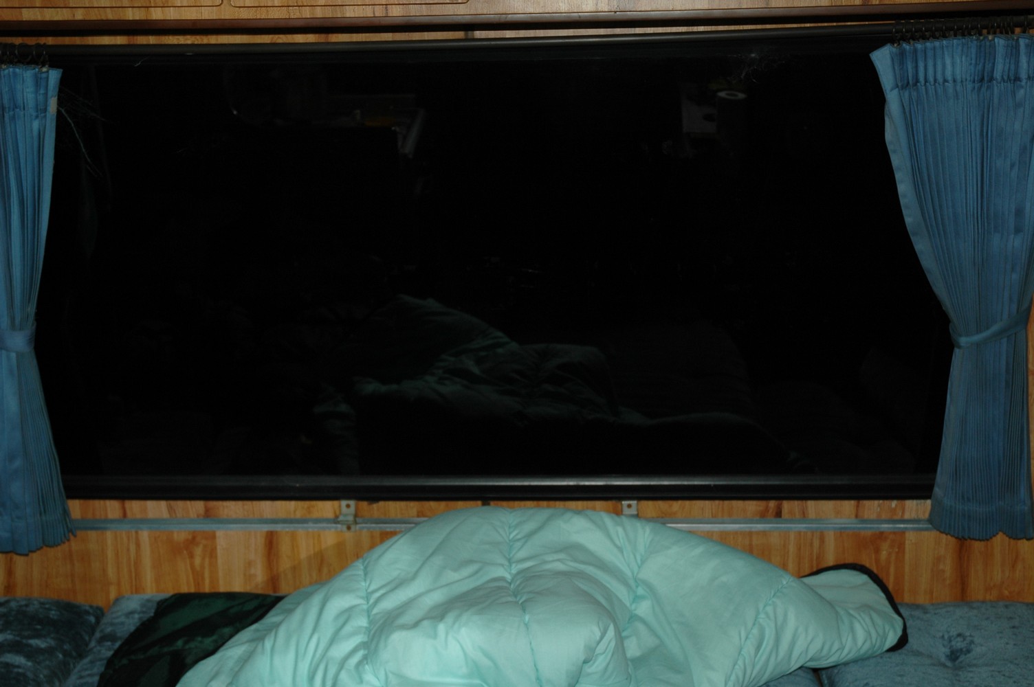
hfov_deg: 37.9
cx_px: 517
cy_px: 344
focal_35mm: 52
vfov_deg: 25.7
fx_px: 1507
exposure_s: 1/60
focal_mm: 35
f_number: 4.5
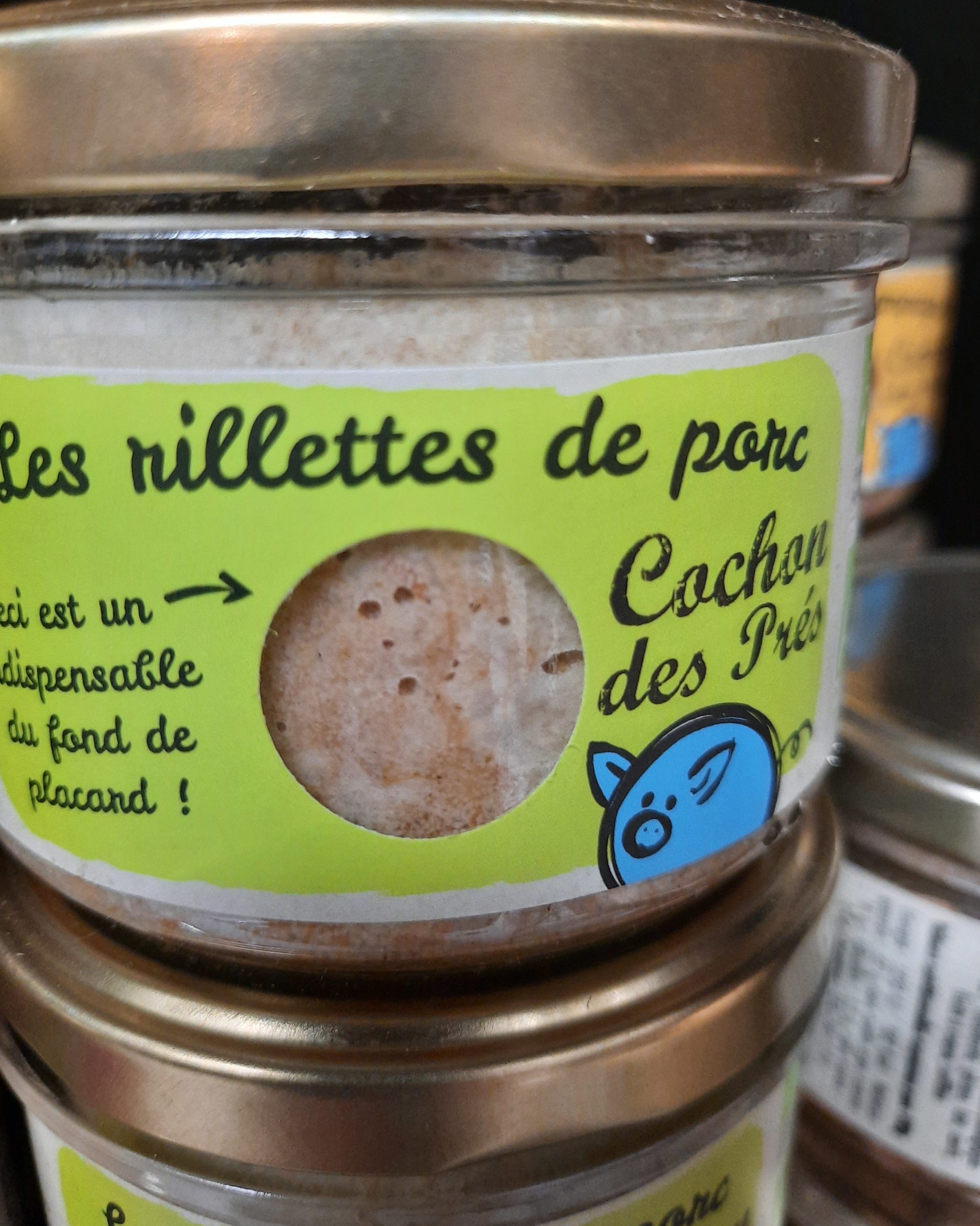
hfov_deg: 53.2
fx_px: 979
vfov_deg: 64.0
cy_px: 567
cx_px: 480
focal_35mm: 27
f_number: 2
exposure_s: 1/50
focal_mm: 4.6
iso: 400
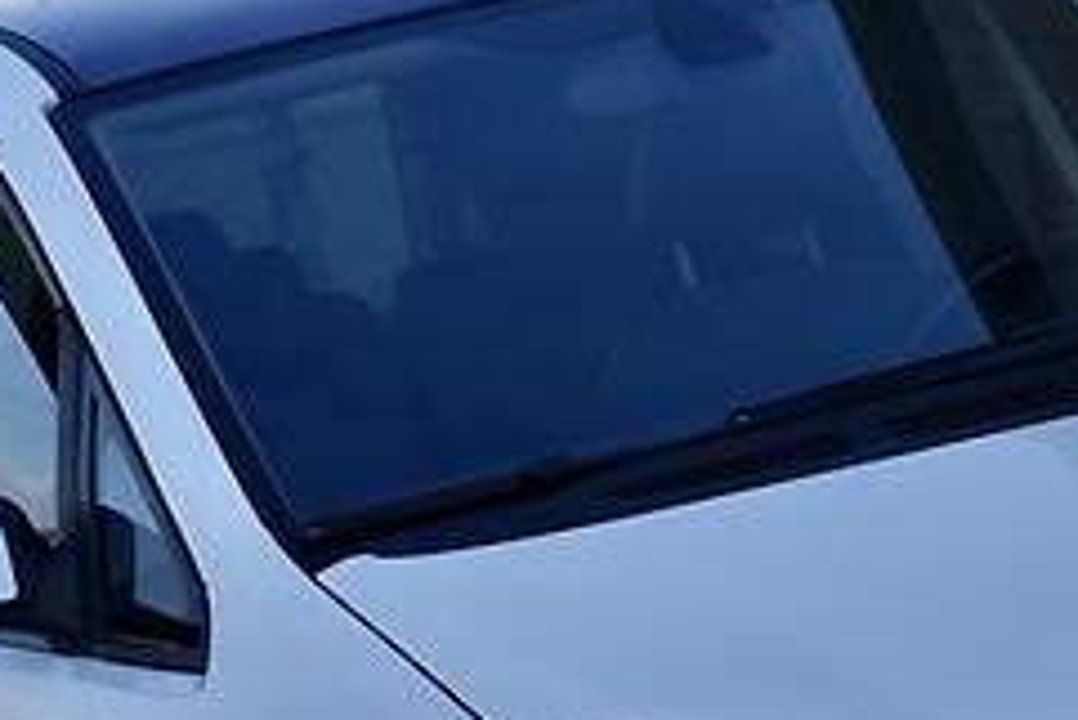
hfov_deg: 5.2
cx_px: 1011
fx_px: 11925
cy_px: 646
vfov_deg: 3.5
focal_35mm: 398
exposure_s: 1/500
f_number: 5.6
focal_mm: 120
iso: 200
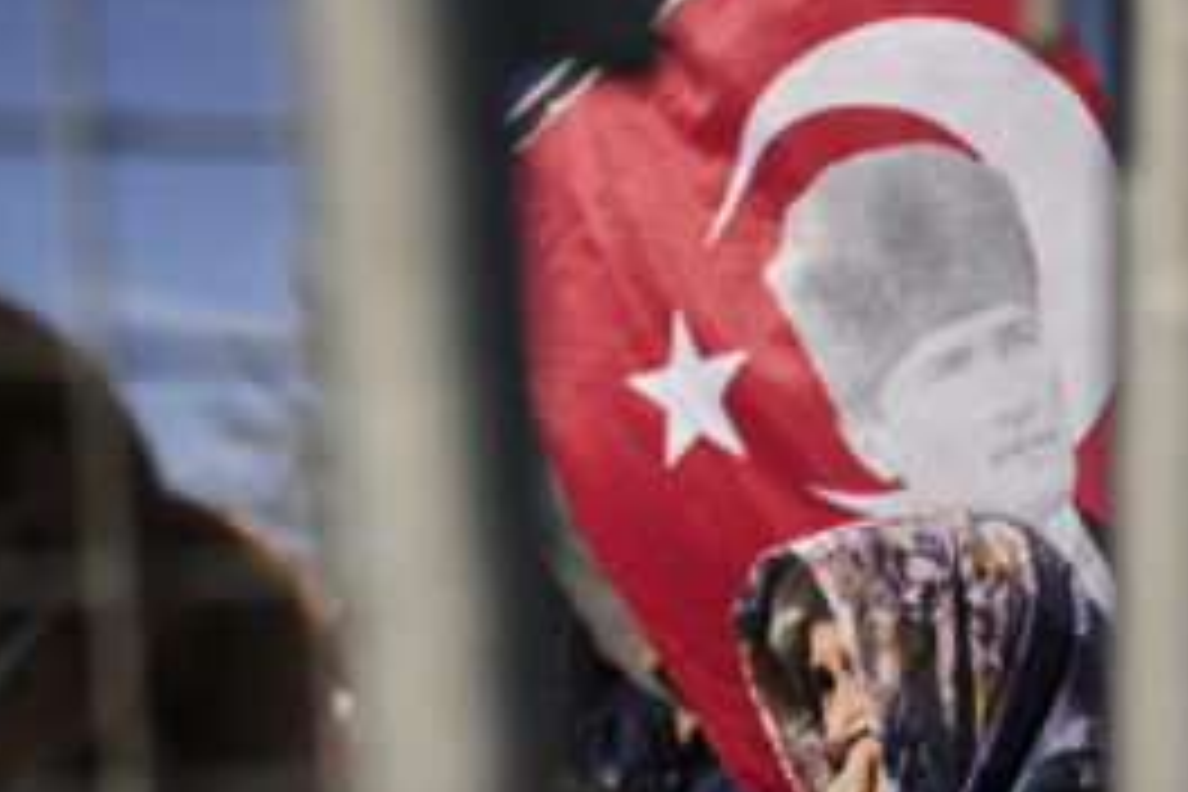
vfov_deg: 15.6
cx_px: 684
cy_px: 911
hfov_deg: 23.9
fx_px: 2805
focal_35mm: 85
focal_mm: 35
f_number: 1.4
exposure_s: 1/25600
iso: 160
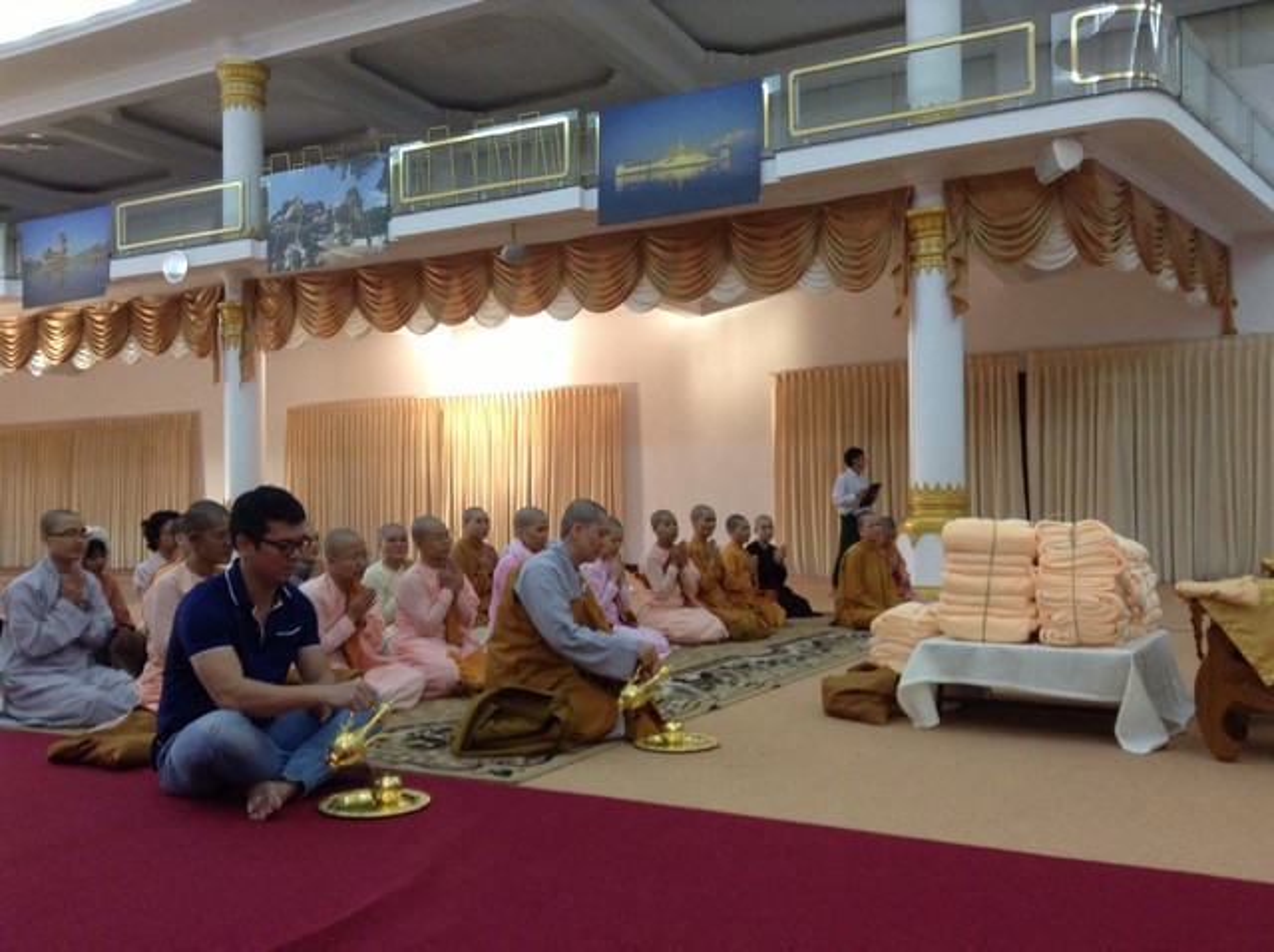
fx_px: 1213
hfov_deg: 55.4
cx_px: 637
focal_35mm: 33
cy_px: 476
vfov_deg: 42.8
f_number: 2.4
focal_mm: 3.3
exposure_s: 1/24
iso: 125
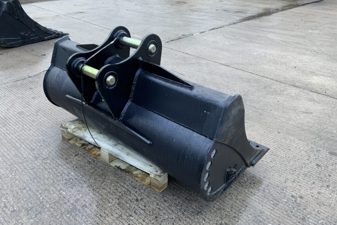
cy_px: 105
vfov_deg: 42.3
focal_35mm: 31
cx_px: 172
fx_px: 290
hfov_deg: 60.3
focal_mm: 3
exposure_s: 1/122
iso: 40
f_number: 1.8
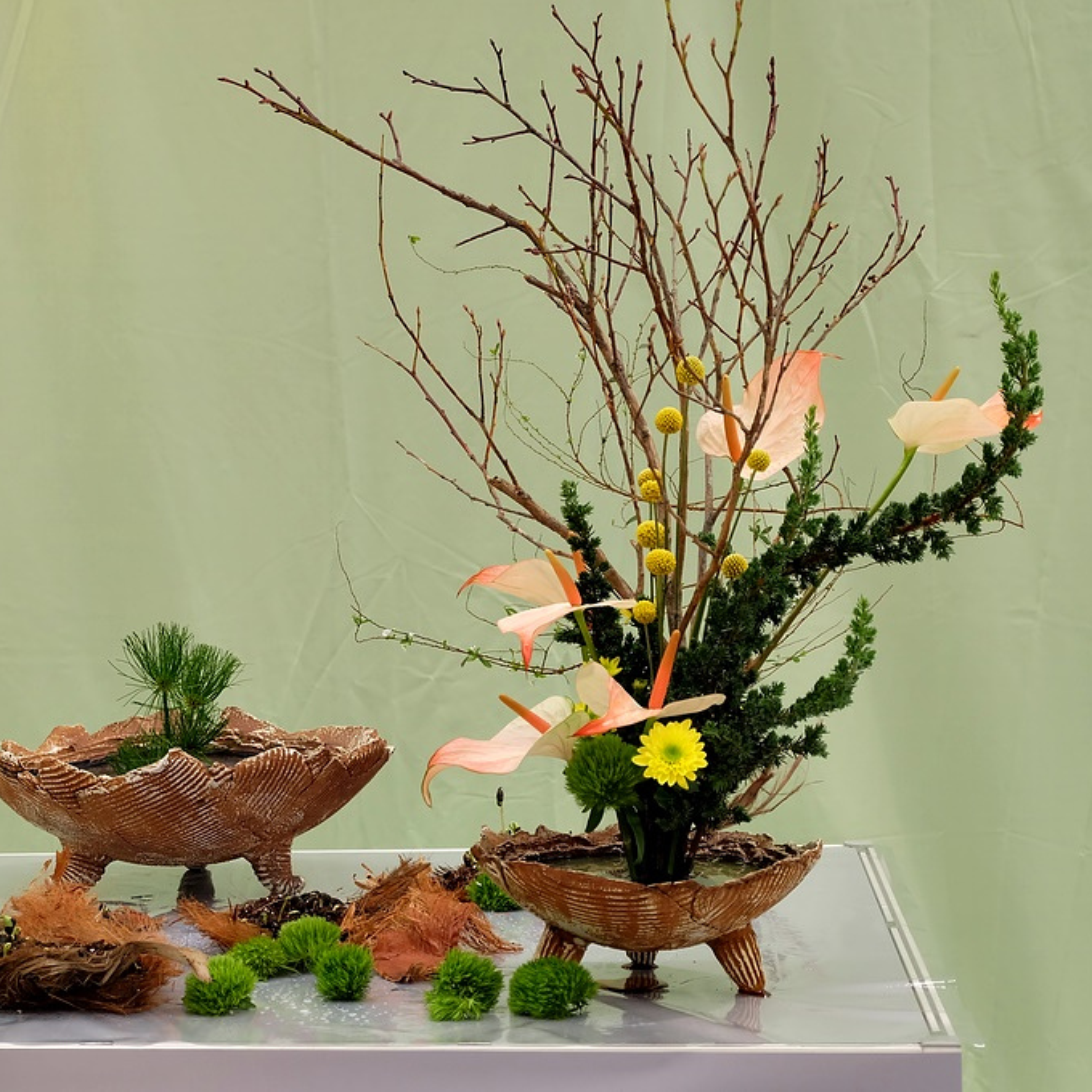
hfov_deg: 18.0
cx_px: 329
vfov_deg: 18.1
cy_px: 545
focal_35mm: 96
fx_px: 3426
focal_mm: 50
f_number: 5.6
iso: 640
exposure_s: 1/30
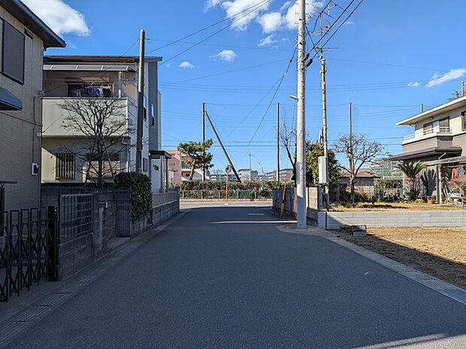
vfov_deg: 56.8
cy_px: 174
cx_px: 233
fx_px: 323
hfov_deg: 71.6
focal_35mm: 24
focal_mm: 4.53
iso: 28
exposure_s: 1/1289
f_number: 1.7
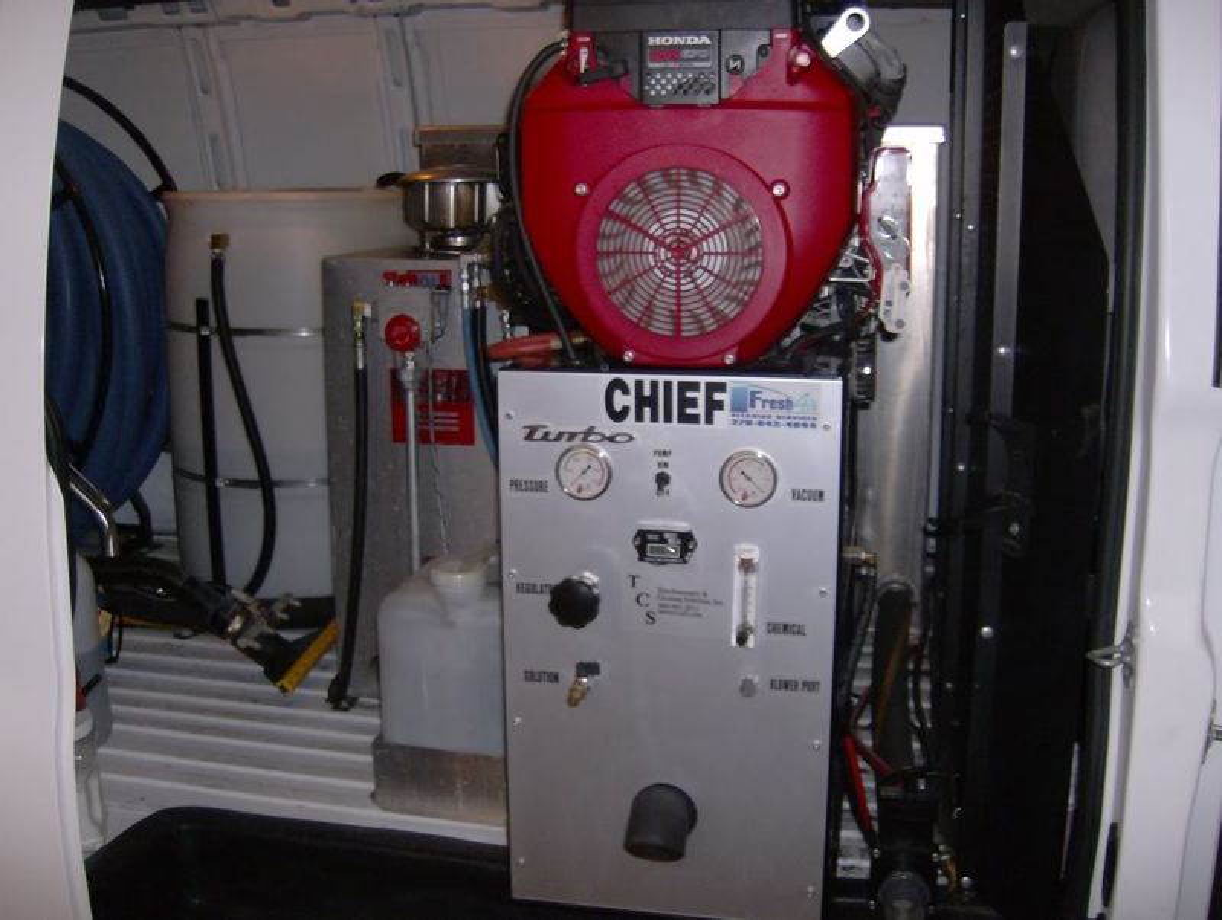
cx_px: 611
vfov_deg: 39.7
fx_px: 1272
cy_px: 460
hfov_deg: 51.3
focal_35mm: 36
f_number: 2.8
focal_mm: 6
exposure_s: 1/60
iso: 200
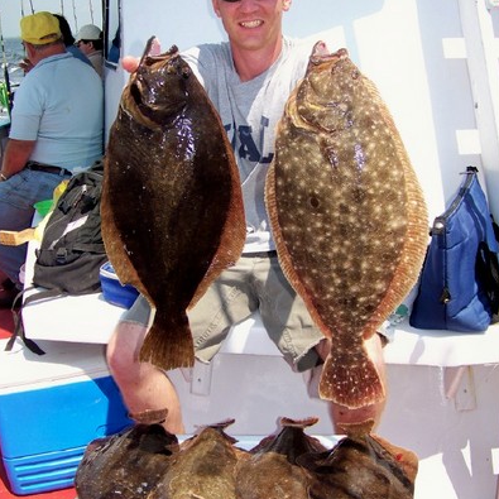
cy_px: 255
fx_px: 701
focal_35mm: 43
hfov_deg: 39.2
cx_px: 250
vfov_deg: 39.2
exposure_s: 1/500
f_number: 2.8
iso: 64
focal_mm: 5.85
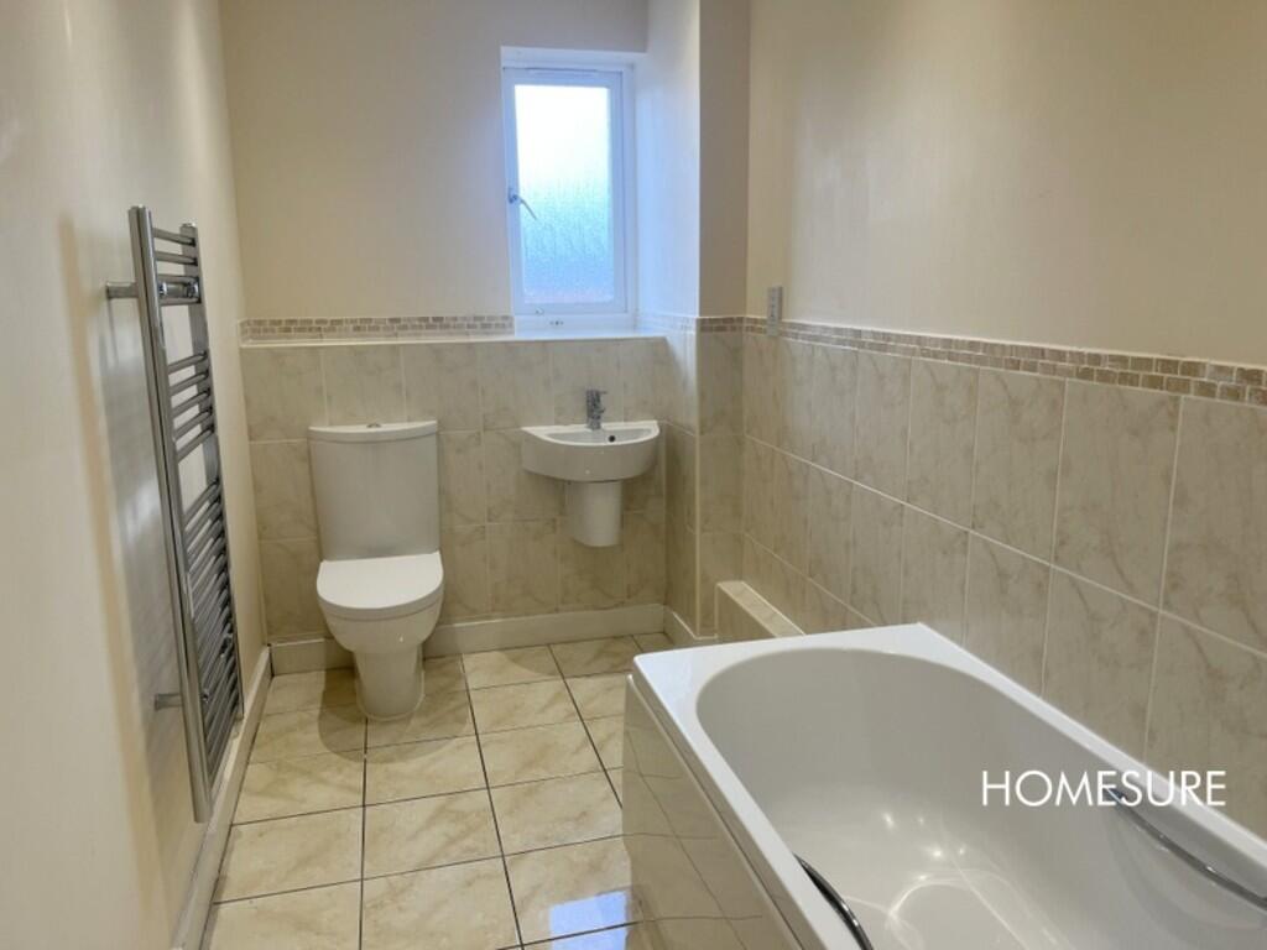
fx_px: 952
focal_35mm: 26
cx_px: 634
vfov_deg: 53.1
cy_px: 475
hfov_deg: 67.3
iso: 64
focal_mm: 5.1
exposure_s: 1/143
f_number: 1.6
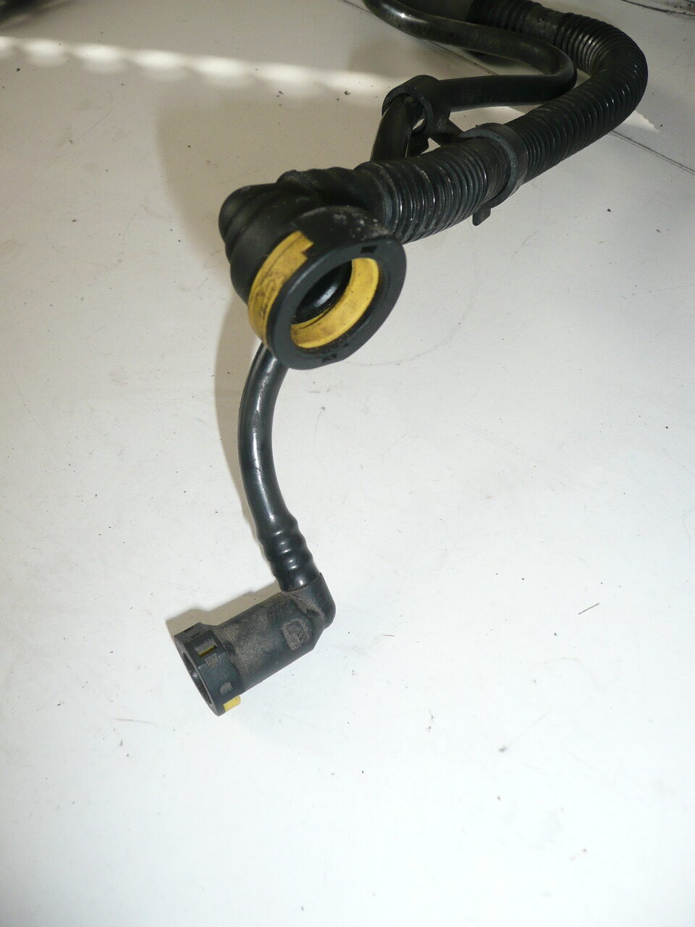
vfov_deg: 63.4
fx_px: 750
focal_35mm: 28
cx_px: 348
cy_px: 464
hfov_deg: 49.7
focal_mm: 4.6
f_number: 3.3
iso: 100
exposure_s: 1/400
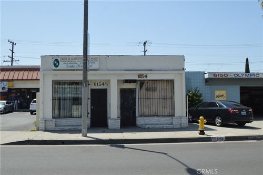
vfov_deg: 36.8
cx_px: 132
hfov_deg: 53.2
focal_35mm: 36
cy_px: 88
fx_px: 263
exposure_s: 1/250
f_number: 8
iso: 100
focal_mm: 24
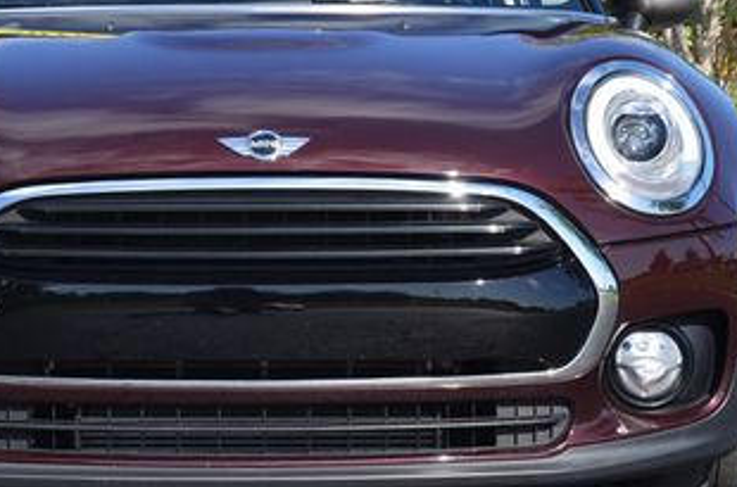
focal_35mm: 124
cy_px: 135
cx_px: 252
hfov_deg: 16.5
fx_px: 2532
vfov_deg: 11.0
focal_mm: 40
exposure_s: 1/125
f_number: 11
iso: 160
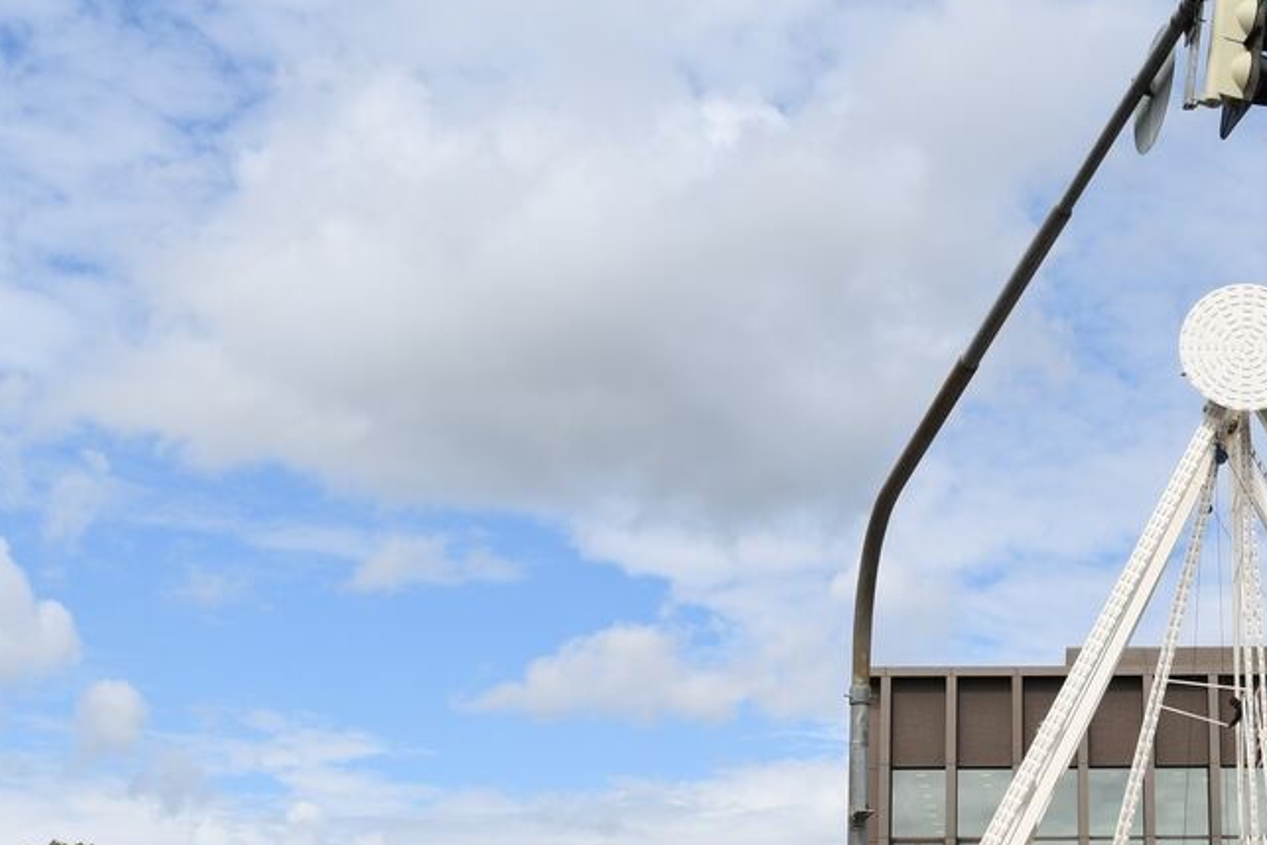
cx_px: 1090
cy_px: 583
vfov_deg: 24.1
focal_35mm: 56
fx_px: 1971
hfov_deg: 34.1
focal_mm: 20
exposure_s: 1/500
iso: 200
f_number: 8
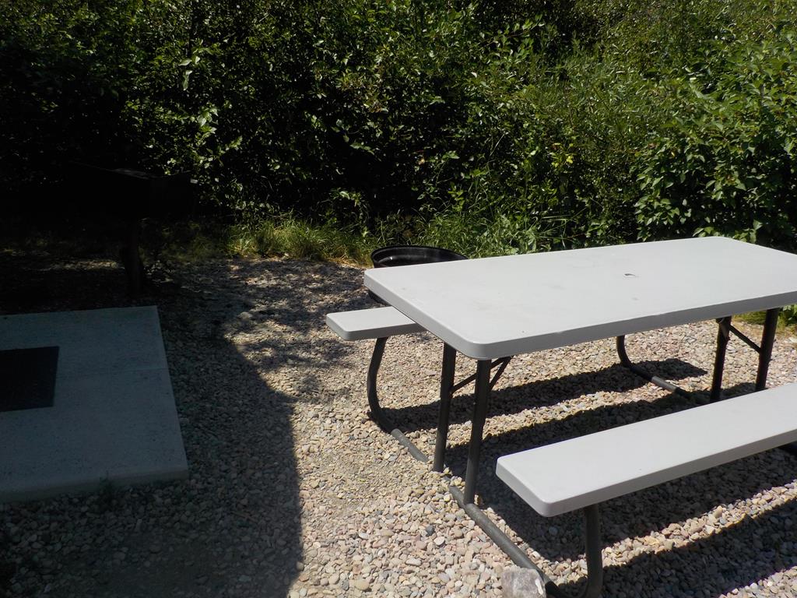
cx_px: 398
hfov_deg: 60.0
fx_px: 691
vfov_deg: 46.8
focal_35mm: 30
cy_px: 299
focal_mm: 4.1
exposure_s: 1/1250
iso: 125
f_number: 3.3
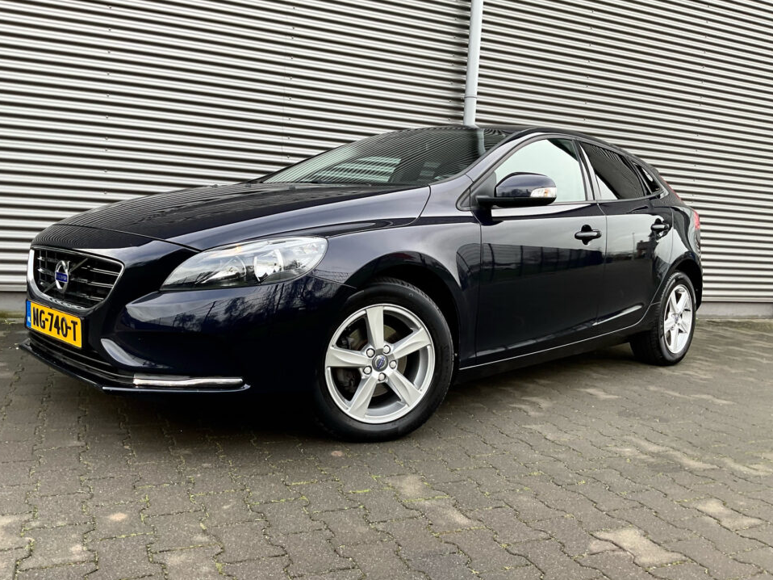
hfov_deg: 58.3
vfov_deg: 45.4
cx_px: 370
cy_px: 279
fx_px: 692
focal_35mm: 31
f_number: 1.8
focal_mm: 3
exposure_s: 1/120
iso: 32
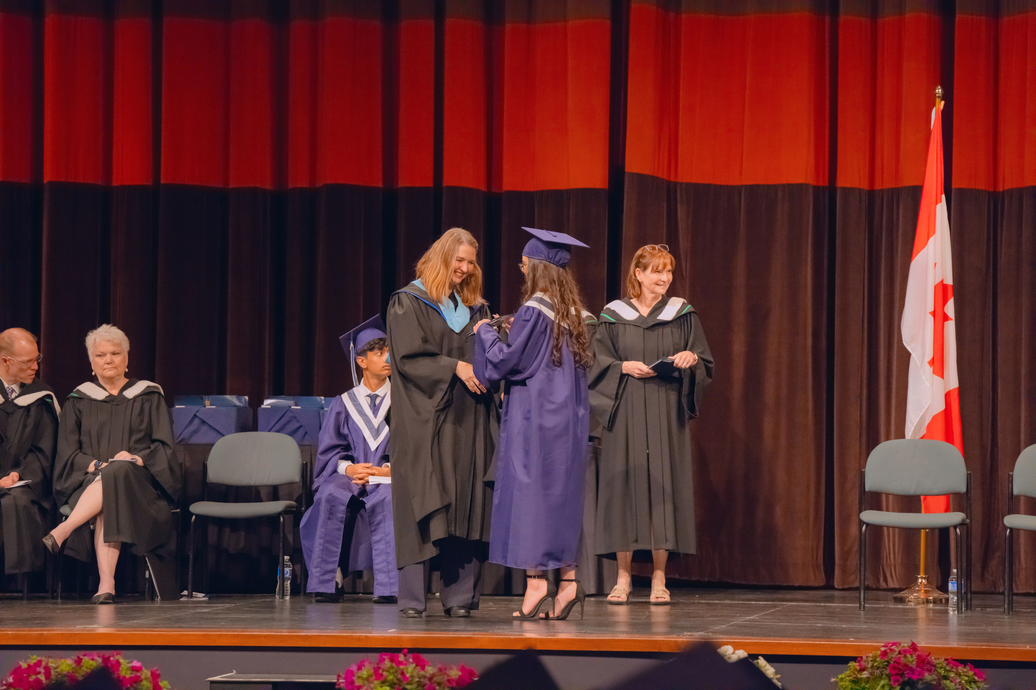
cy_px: 345
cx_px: 518
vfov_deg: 9.0
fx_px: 4374
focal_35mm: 152
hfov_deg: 13.5
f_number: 4
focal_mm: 152
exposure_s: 1/320
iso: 8000
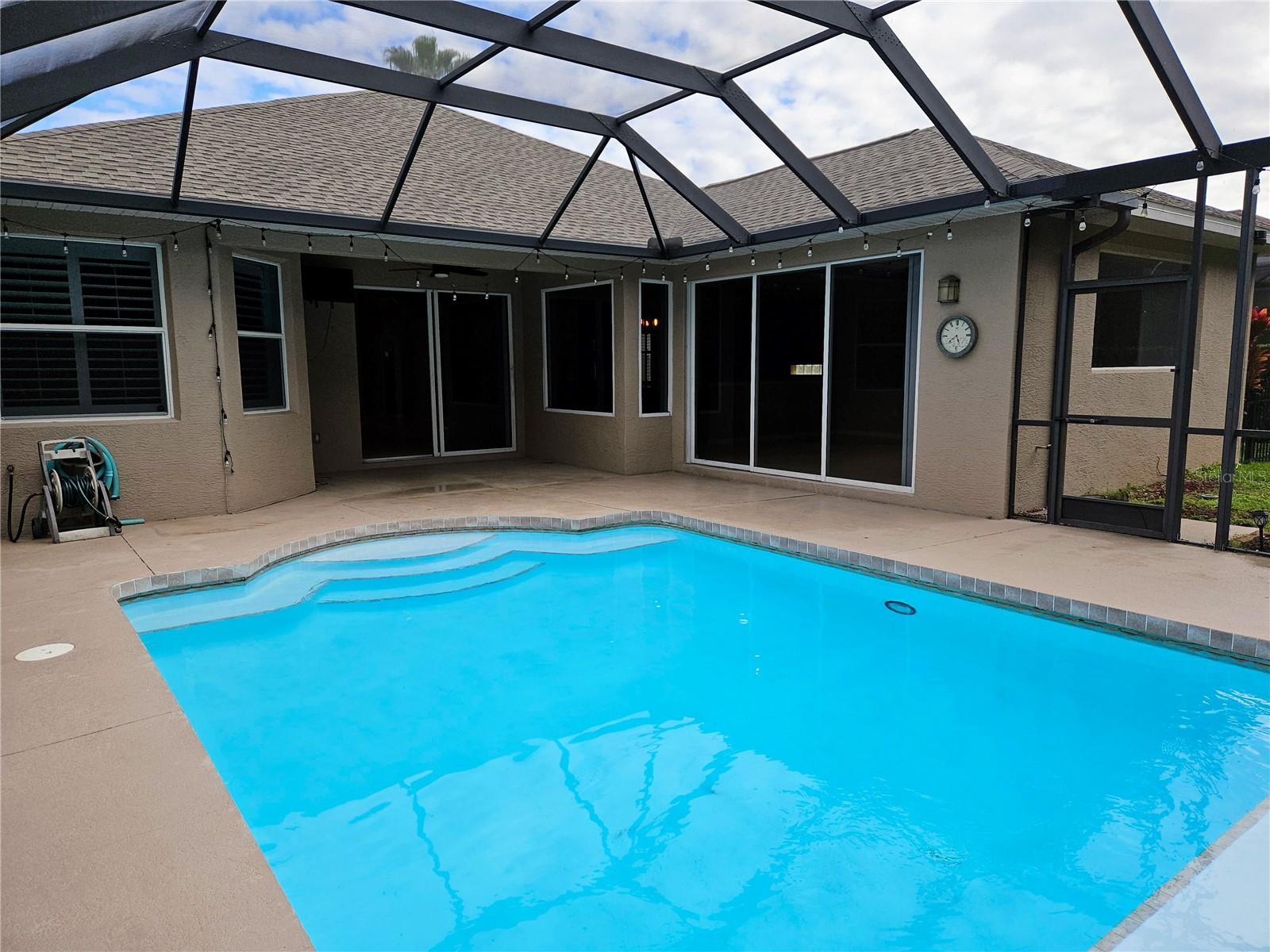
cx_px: 635
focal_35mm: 23
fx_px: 844
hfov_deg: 73.9
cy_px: 476
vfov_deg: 58.9
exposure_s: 1/572
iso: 25
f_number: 1.8
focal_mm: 5.4
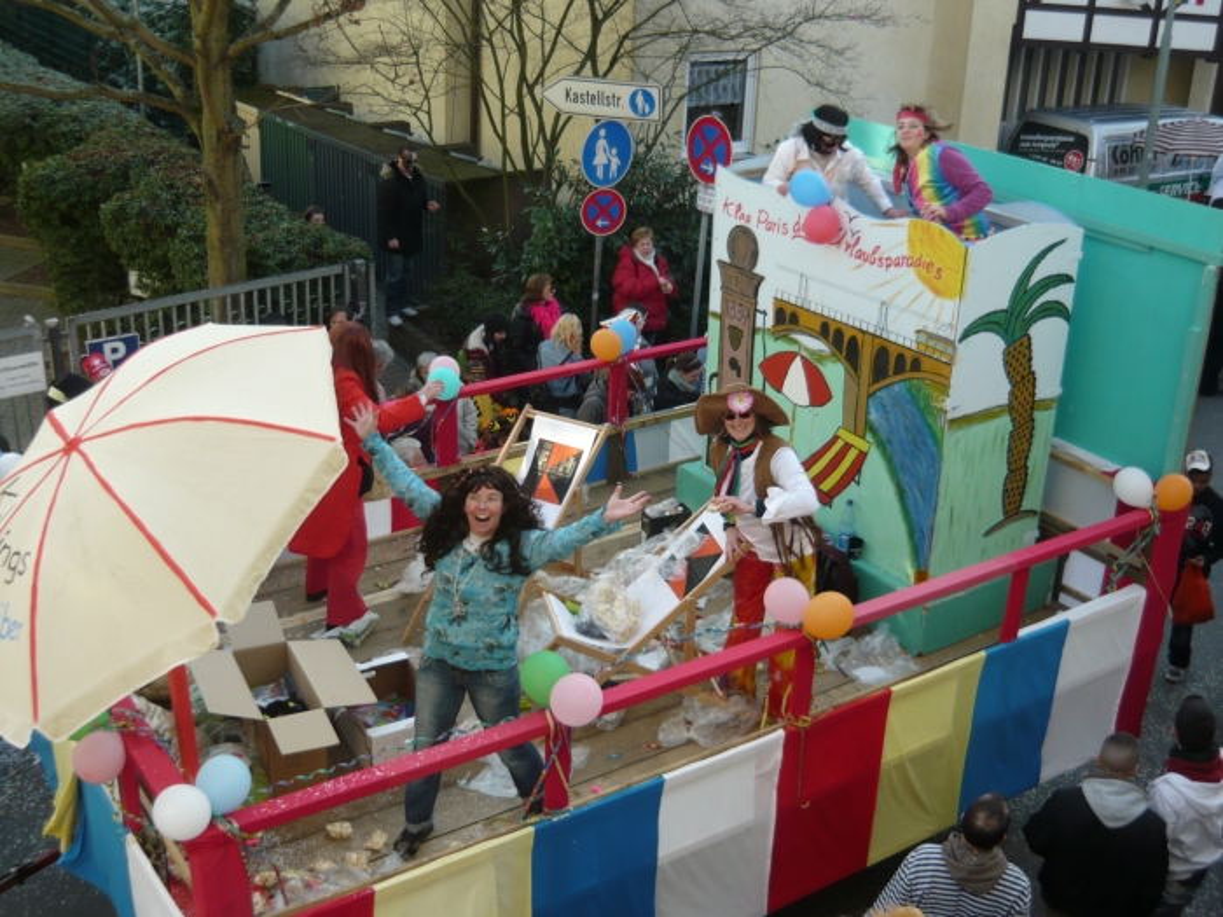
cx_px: 612
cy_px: 458
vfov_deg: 37.7
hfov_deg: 49.0
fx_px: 1343
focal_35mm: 38
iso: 100
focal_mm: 5.5
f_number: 2.8
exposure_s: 1/250
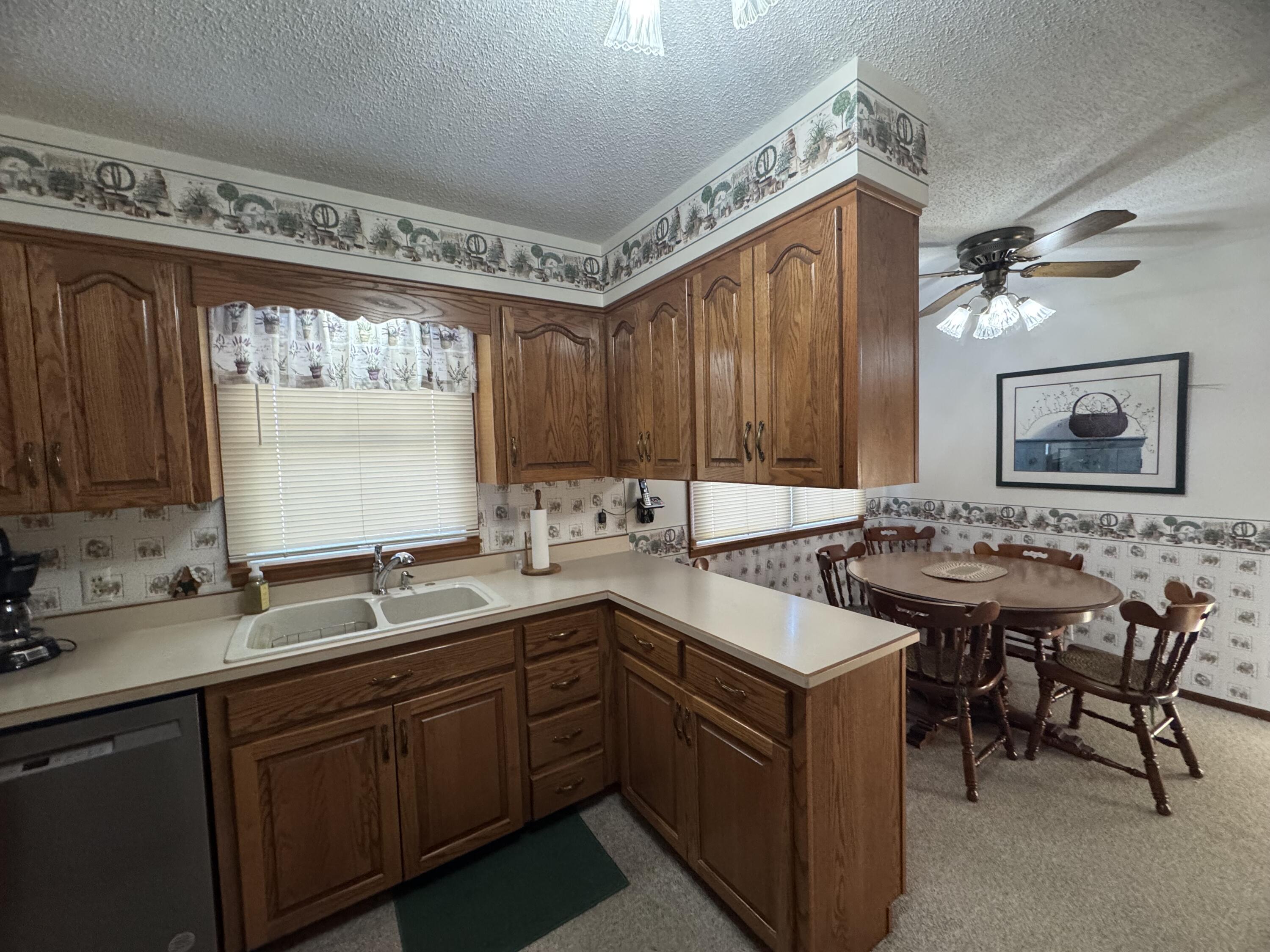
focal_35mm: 14
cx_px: 635
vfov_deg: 85.7
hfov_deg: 102.1
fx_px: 514
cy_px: 476
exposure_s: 1/60
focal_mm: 2.22
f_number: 2.2
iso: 400
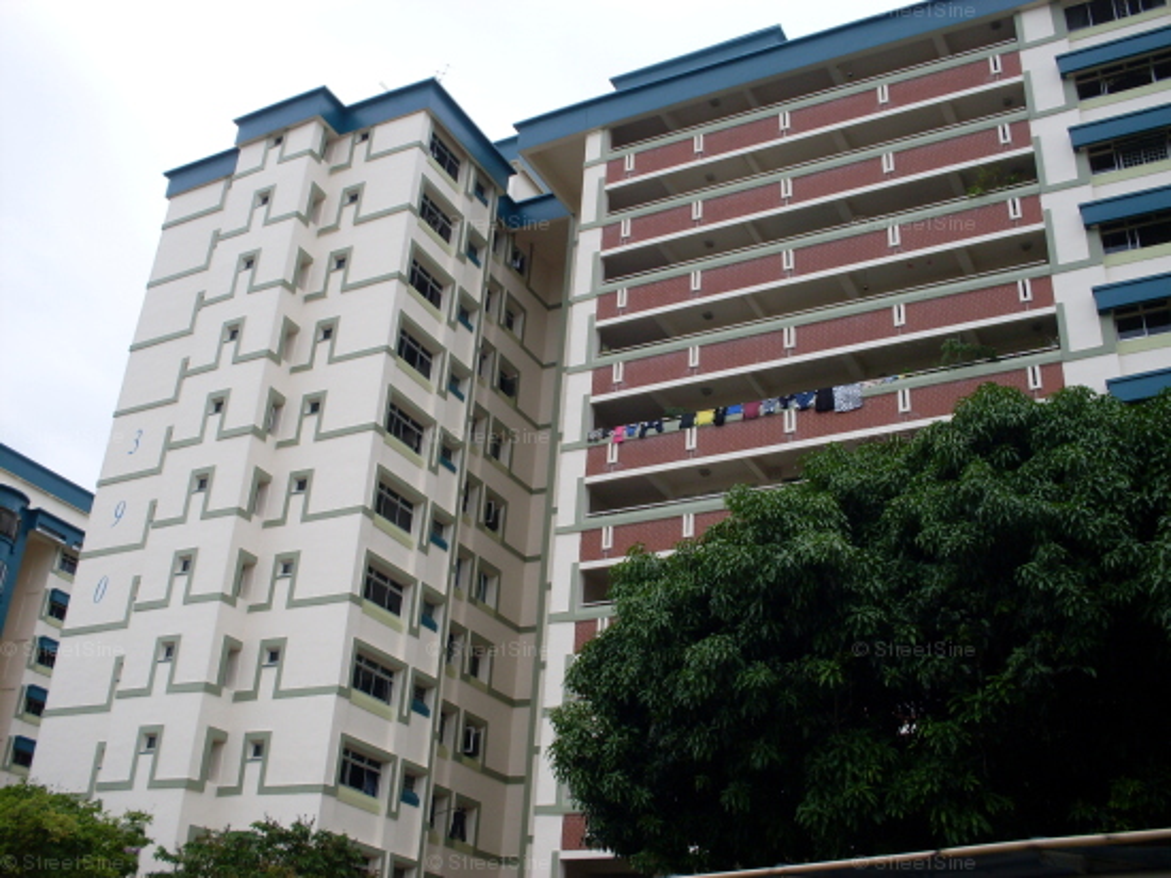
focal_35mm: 38
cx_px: 586
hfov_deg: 49.0
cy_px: 439
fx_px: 1285
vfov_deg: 37.7
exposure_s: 1/180
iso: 80
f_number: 8.4
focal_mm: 6.3
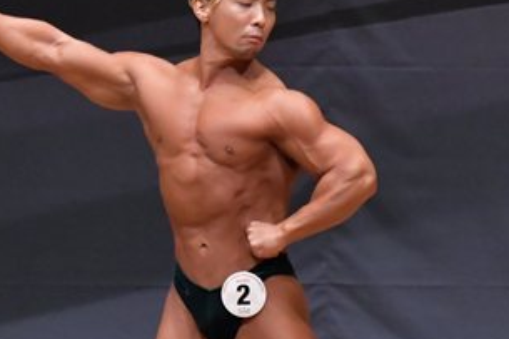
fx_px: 10782
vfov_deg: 1.8
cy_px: 274
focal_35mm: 763
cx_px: 203
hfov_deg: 2.7
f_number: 5.6
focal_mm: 200
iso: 6400
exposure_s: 1/400
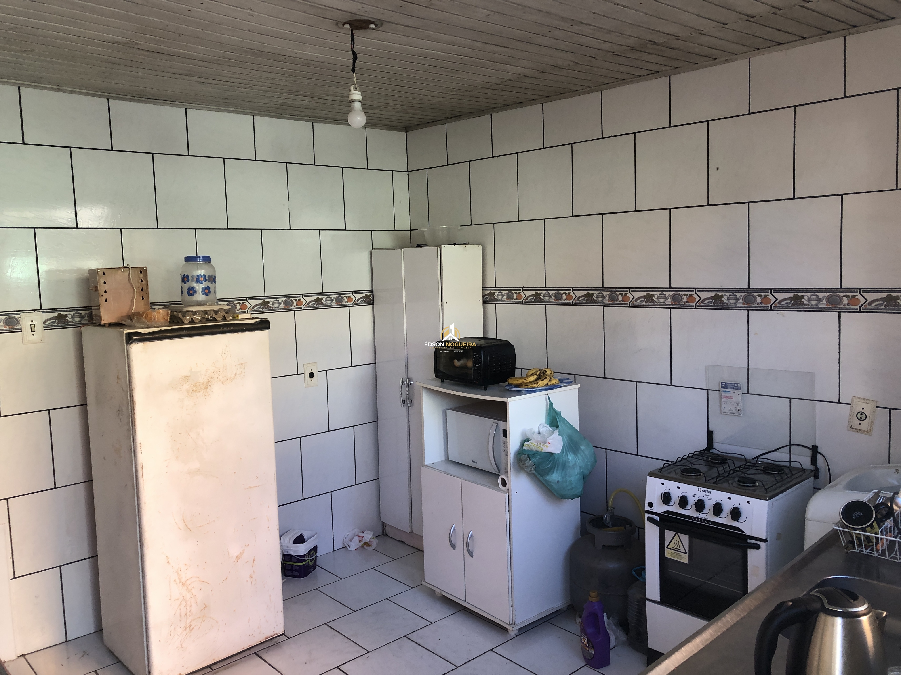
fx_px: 729
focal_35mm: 28
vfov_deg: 49.7
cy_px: 338
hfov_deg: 63.4
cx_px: 450
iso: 25
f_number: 1.8
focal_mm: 3.99
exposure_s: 1/30
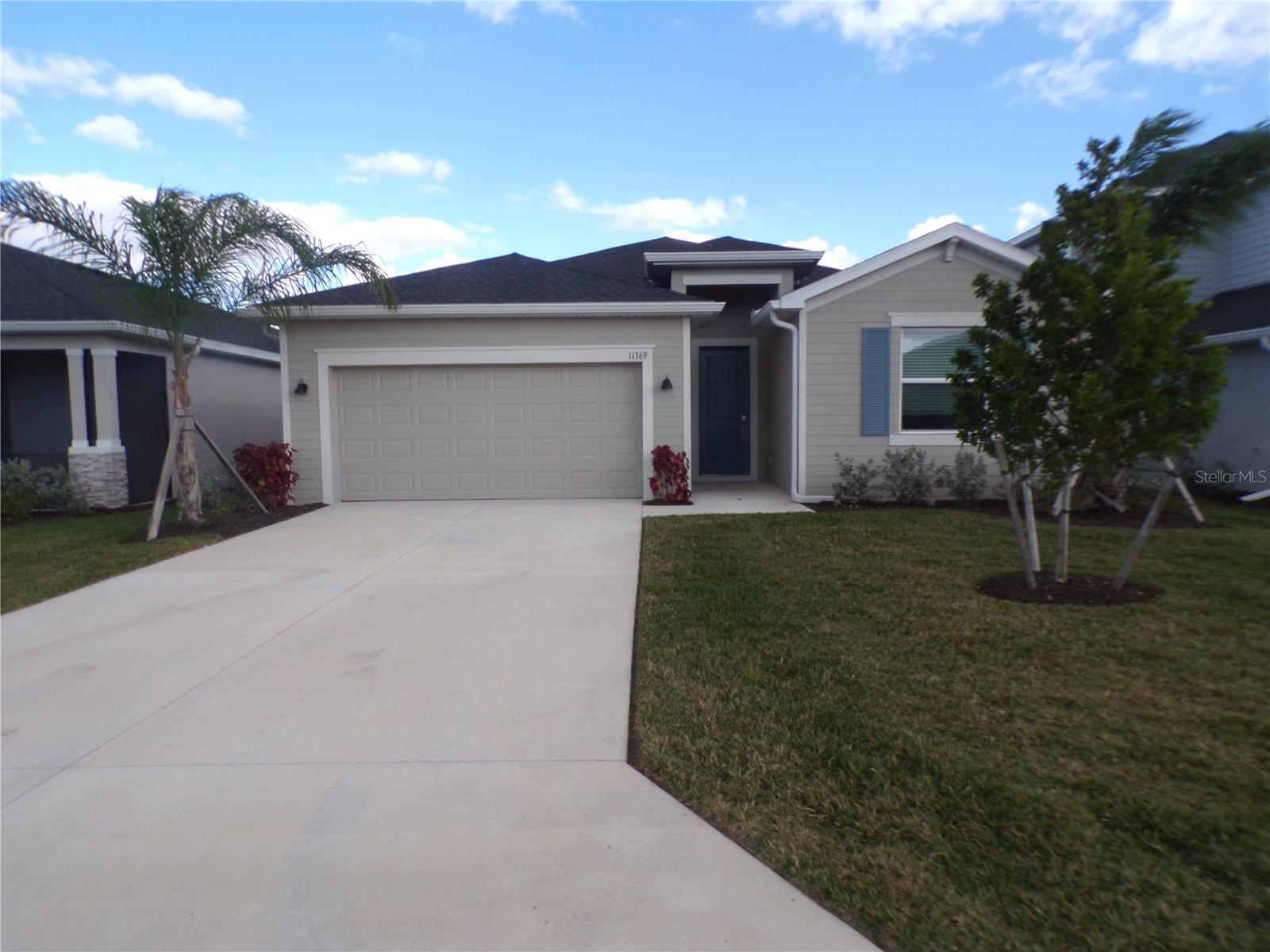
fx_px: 881
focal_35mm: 24
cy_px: 476
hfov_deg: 71.6
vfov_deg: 56.8
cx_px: 635
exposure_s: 1/140
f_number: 5.8
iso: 80
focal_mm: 4.3
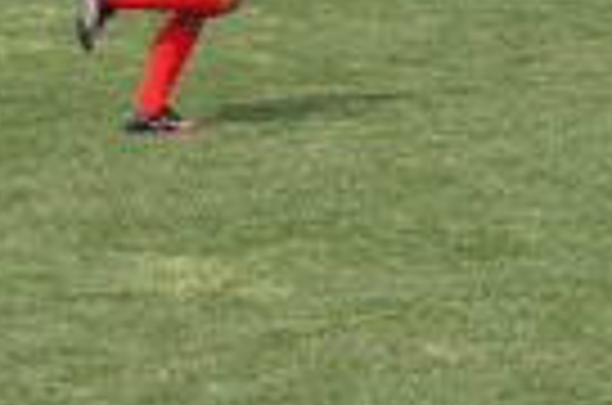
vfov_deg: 5.4
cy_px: -36
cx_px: 945
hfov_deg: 8.0
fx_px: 4308
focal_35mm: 254
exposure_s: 1/1250
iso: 400
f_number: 6.3
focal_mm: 46
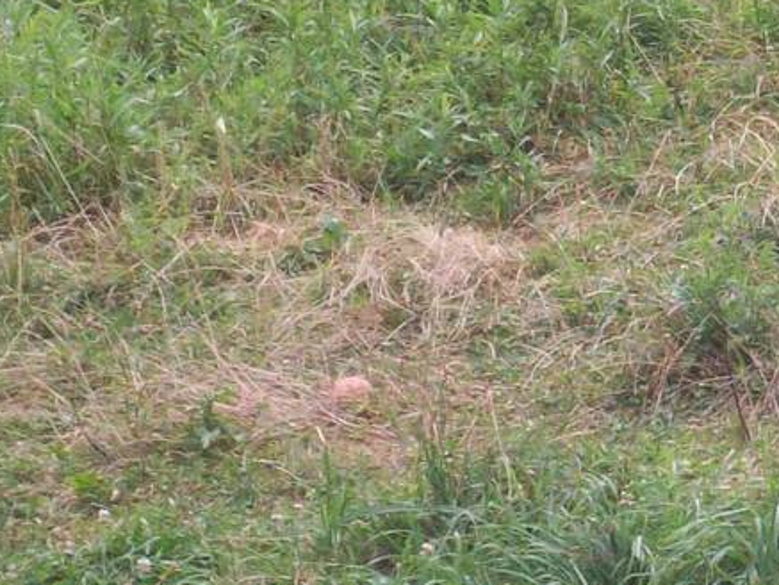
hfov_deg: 4.9
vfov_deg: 3.6
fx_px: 9139
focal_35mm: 406
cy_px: -373
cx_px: 788
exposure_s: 1/90.2
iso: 114
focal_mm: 18.6
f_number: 5.2
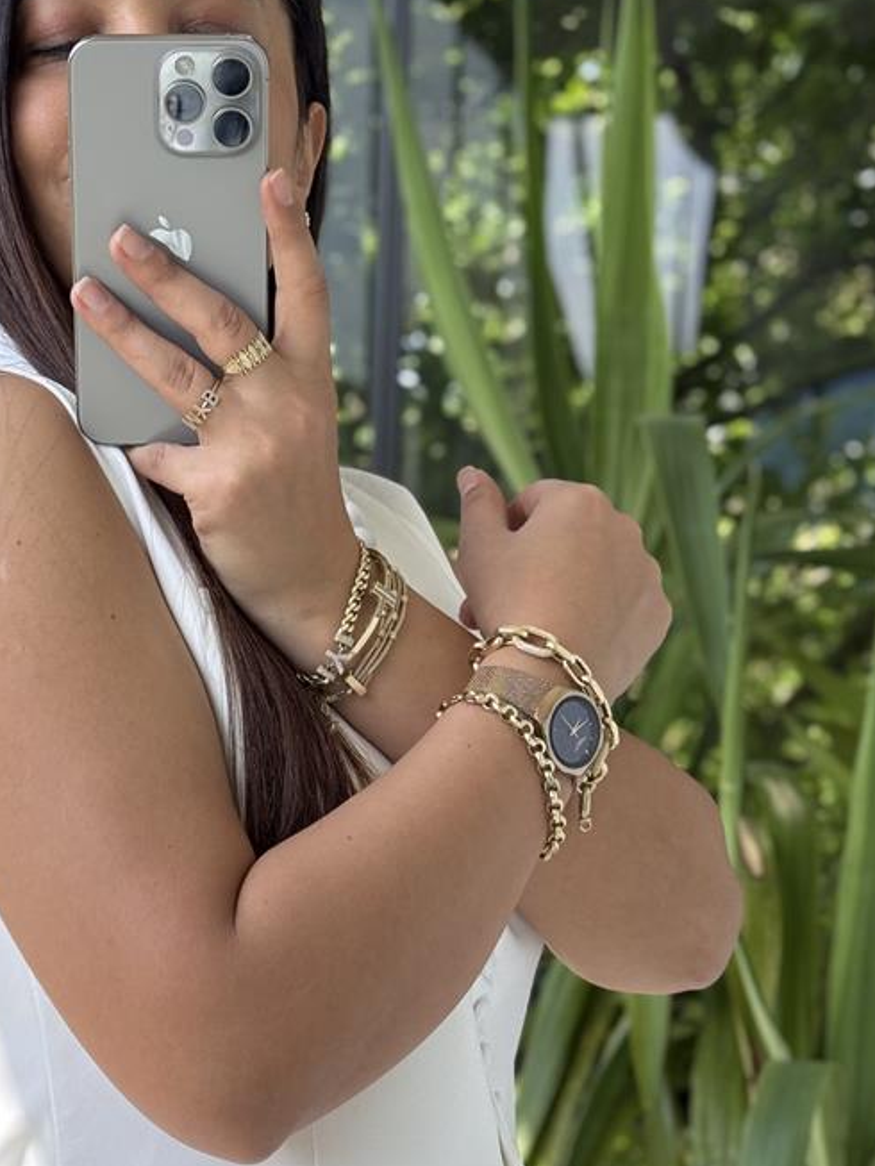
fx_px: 3302
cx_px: 189
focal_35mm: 98
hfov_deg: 15.0
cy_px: 826
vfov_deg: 19.9
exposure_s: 1/284
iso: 64
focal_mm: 6.76
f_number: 1.78
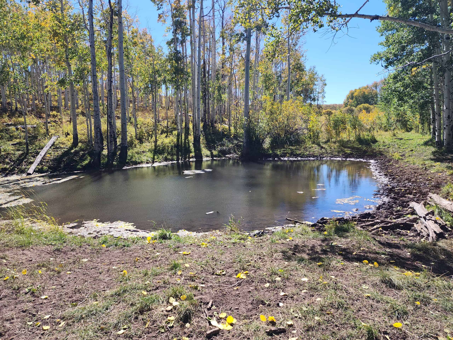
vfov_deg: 58.9
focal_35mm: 23
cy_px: 170
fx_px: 301
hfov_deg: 73.9
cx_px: 226
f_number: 1.8
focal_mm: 6.4
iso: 12
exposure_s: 1/636
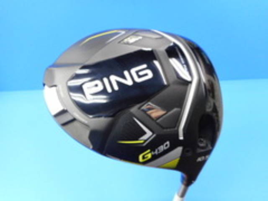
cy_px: 100
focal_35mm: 25
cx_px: 134
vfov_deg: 54.9
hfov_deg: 69.4
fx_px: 194
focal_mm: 4.5
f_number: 3.7
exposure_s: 1/30
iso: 250
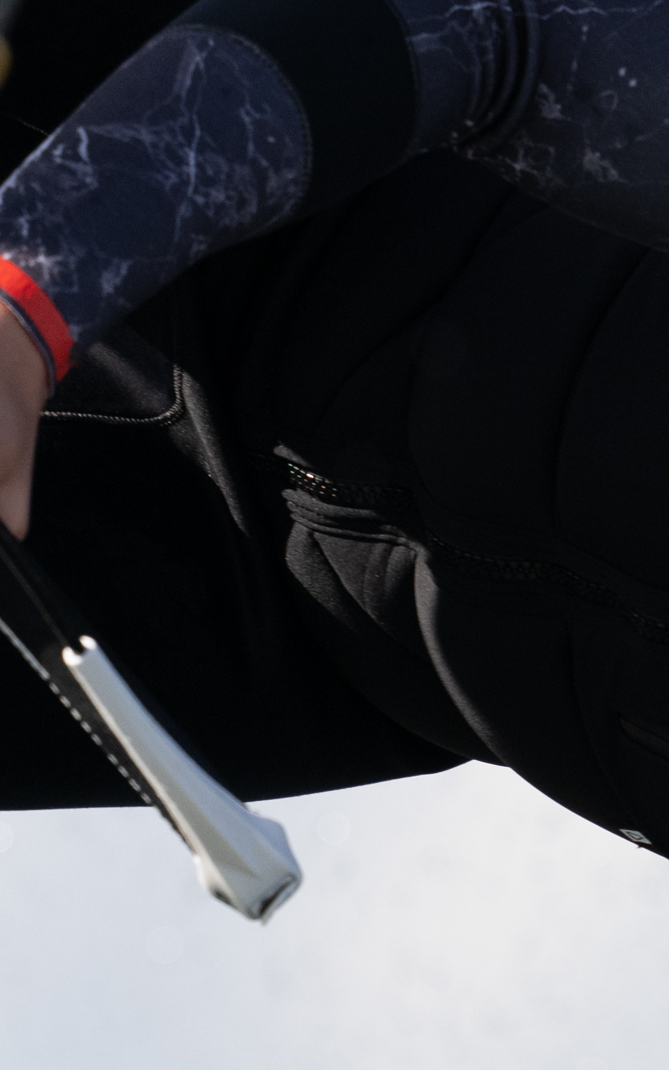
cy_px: 1305
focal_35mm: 1987
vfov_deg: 1.1
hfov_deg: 0.7
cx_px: 115
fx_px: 57955
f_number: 4.5
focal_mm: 400
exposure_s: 1/2500
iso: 320
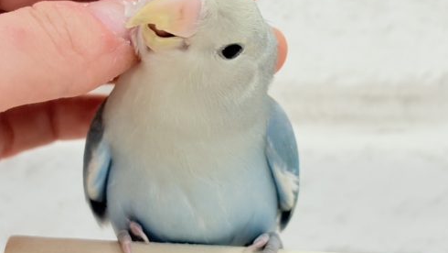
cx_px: 262
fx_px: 879
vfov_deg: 16.2
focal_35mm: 74
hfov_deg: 28.5
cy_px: 60
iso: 100
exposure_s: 1/100
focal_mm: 5.96
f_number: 1.6
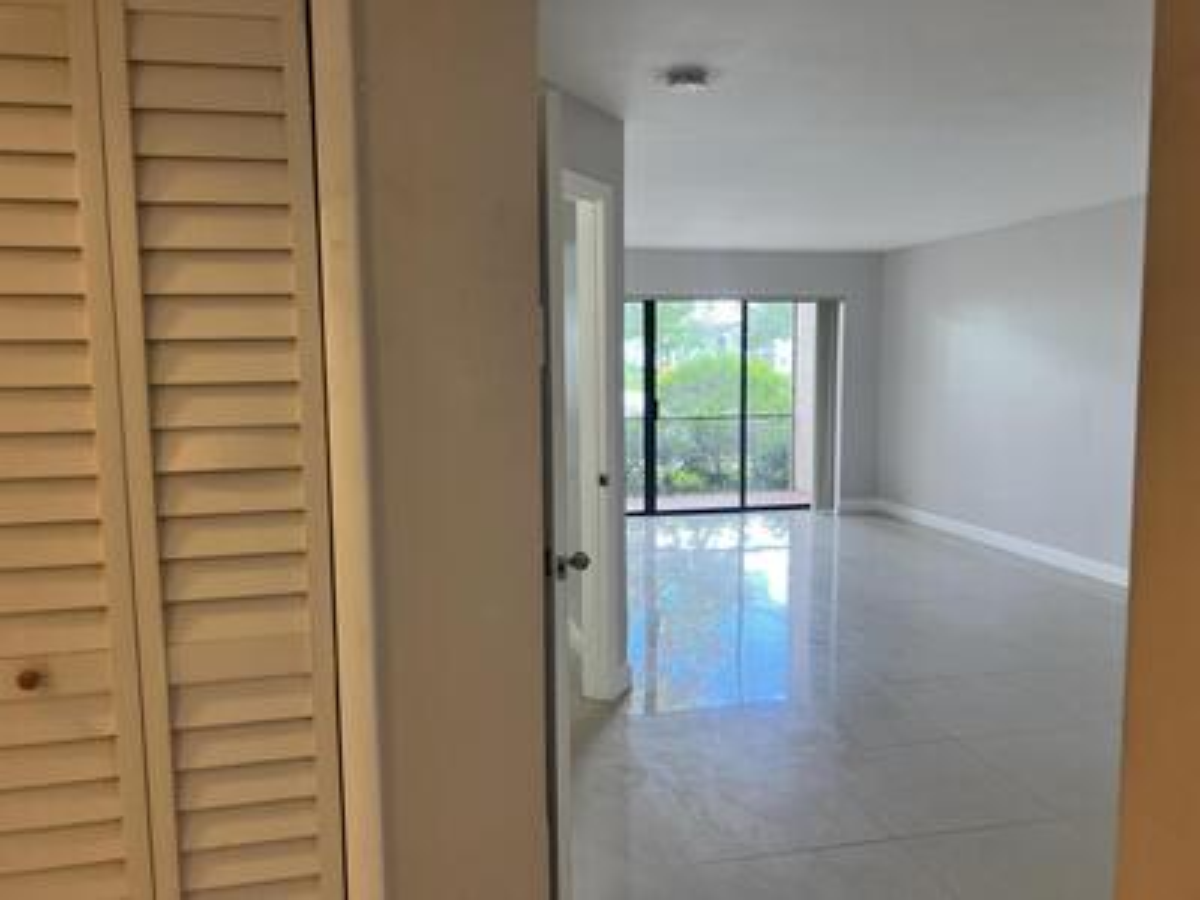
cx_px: 600
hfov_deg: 67.3
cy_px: 450
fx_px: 901
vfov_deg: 53.1
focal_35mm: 26
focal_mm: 5.7
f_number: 1.5
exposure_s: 1/60
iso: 64
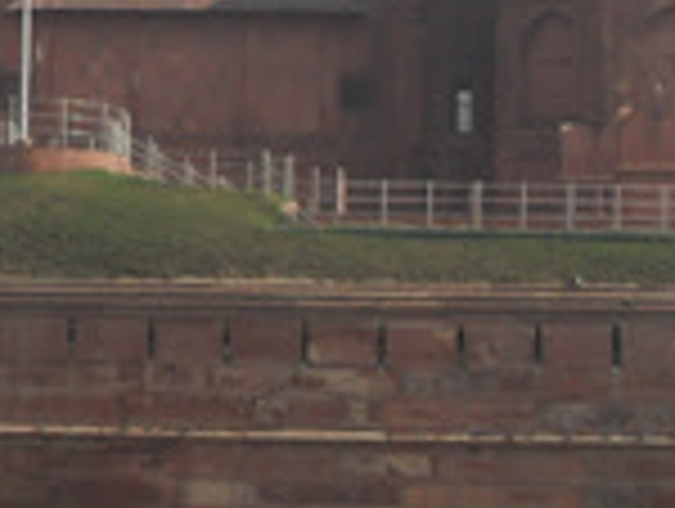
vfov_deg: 6.2
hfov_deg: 8.2
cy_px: 108
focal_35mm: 240
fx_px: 4687
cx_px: 104
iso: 80
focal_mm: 9.6
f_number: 9.1
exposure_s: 1/180
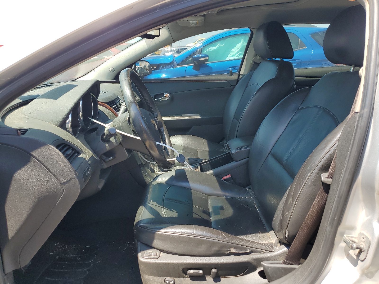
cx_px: 190
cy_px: 142
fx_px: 285
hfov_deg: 67.3
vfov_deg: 53.1
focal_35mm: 26
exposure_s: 1/588
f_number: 1.5
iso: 50
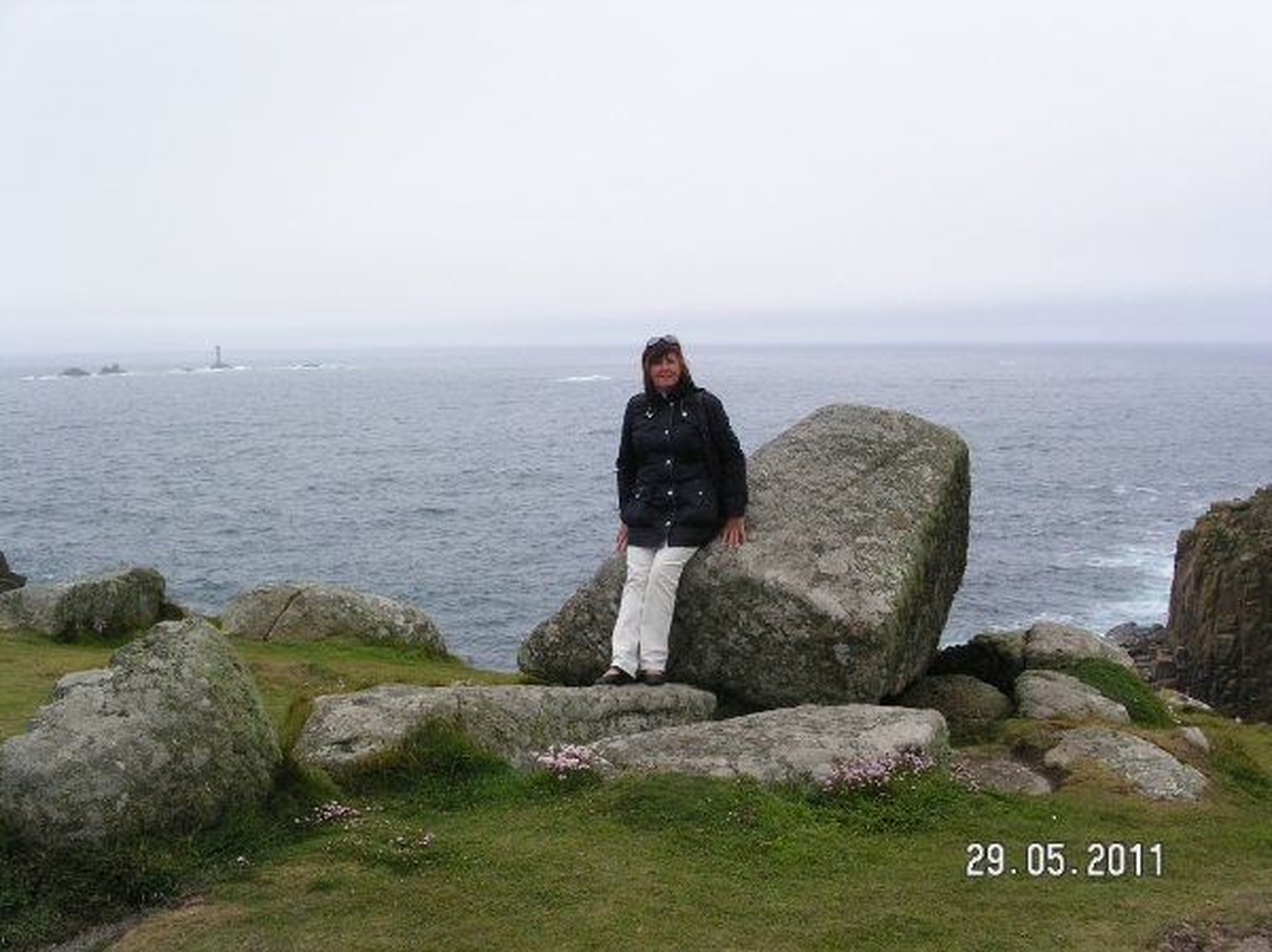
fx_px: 1395
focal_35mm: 38
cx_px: 636
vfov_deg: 37.7
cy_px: 476
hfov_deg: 49.0
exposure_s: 1/500
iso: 100
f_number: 5.6
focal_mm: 7.8
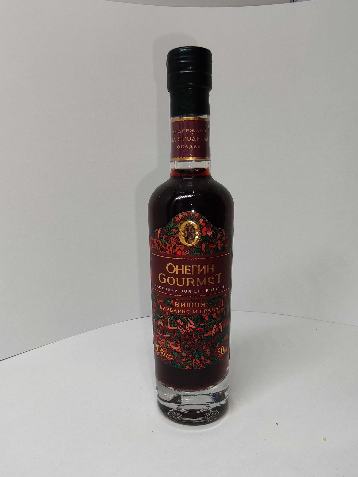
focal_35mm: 27
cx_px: 179
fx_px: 372
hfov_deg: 51.4
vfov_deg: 65.3
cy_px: 238
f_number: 2.2
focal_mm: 1.96
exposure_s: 1/100
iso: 64
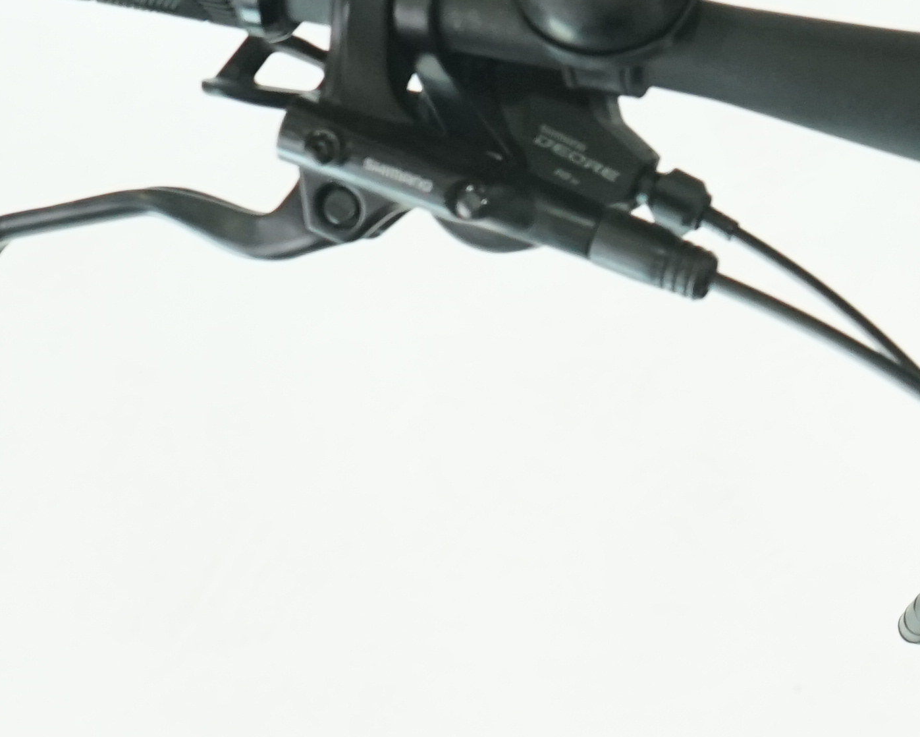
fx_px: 3622
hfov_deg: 13.9
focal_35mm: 133
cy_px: 866
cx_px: 1224
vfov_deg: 11.4
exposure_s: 1/200
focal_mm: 33
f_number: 5
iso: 1600
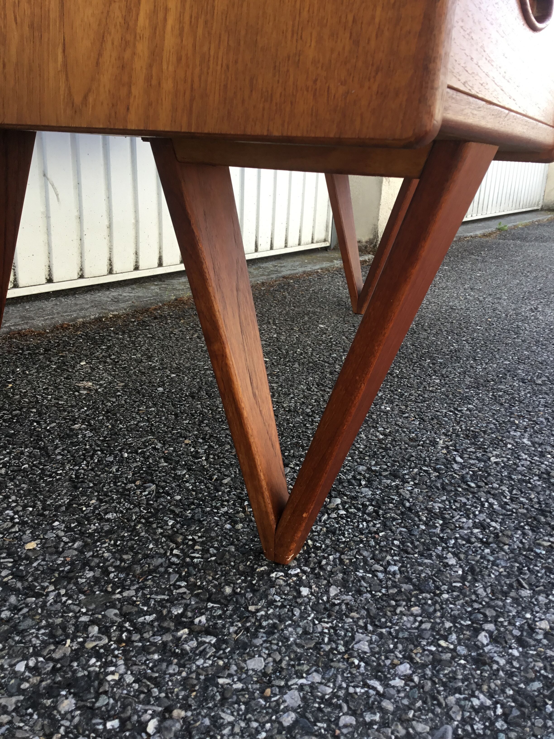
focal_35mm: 31
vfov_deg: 58.4
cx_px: 277
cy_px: 370
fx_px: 662
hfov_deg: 45.4
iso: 25
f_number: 2.4
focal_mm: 3.3
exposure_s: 1/119
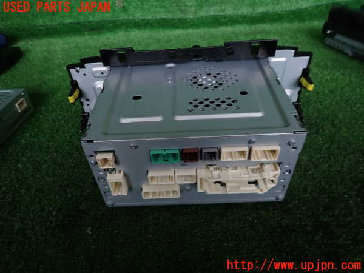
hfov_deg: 69.4
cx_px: 182
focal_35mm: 25
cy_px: 136
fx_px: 263
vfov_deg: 54.9
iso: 160
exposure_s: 1/60
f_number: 2
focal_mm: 4.5
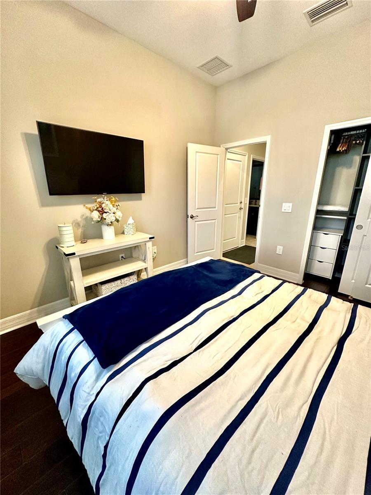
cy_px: 248
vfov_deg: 102.1
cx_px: 186
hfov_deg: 85.7
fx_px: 200
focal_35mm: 14
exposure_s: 1/60
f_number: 2.2
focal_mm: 2.22
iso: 320
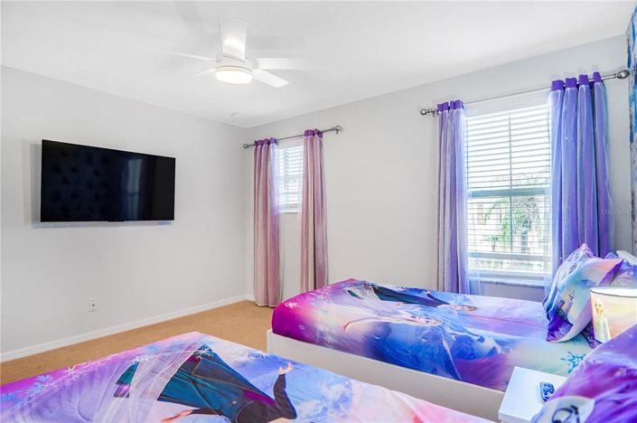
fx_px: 318
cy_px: 212
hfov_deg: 90.1
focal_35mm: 18
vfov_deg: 67.2
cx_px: 318
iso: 400
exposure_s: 1/80
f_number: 3.2
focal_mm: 12
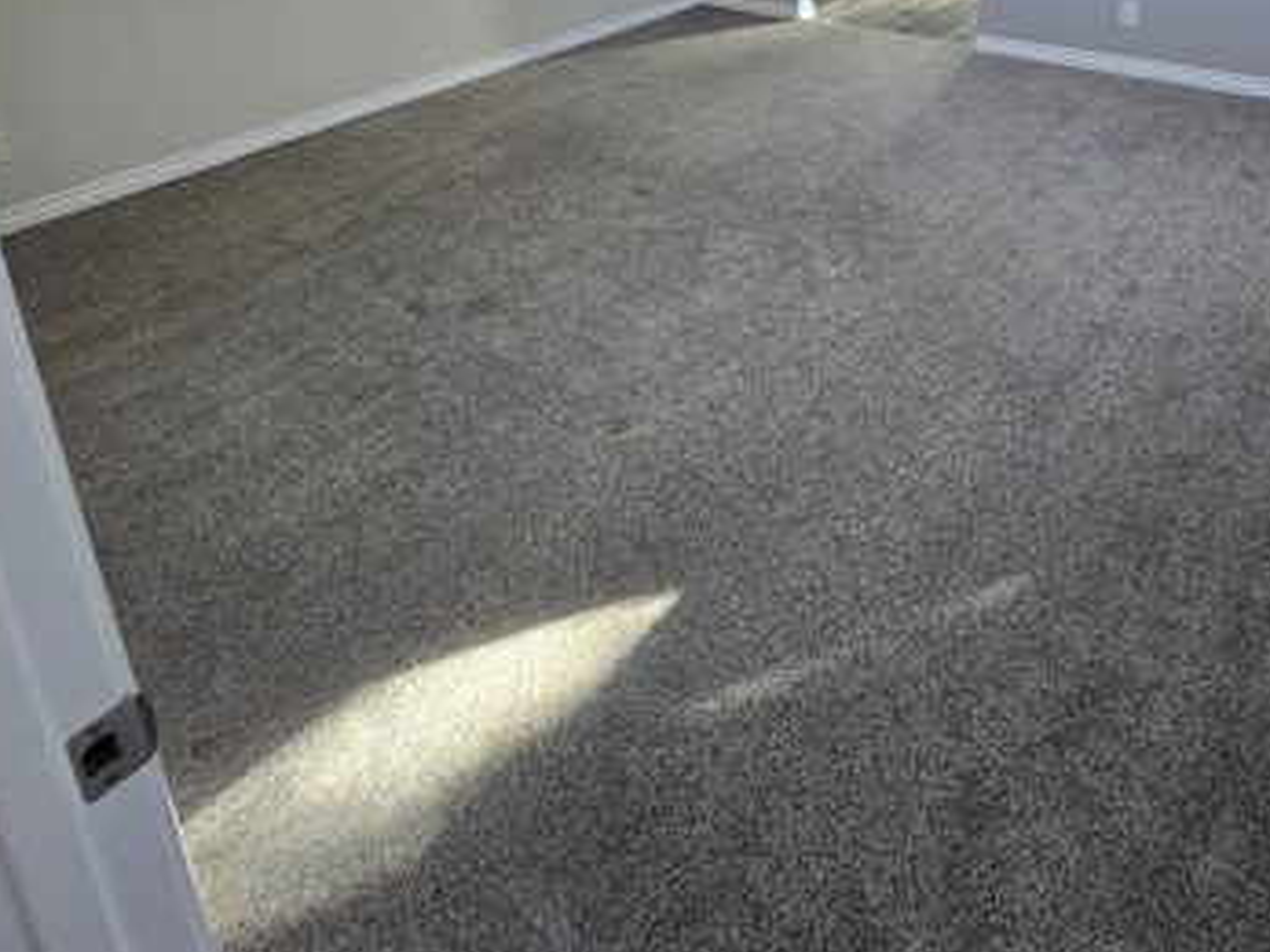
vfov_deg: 46.7
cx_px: 831
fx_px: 880
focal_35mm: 24
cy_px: -15
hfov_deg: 69.9
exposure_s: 1/60
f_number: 2.2
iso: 160
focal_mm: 1.7
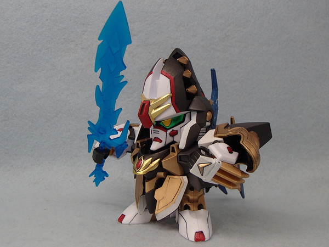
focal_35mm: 37
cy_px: 124
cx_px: 164
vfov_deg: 38.7
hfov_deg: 50.1
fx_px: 352
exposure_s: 1/160
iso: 200
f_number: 4.7
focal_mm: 6.64
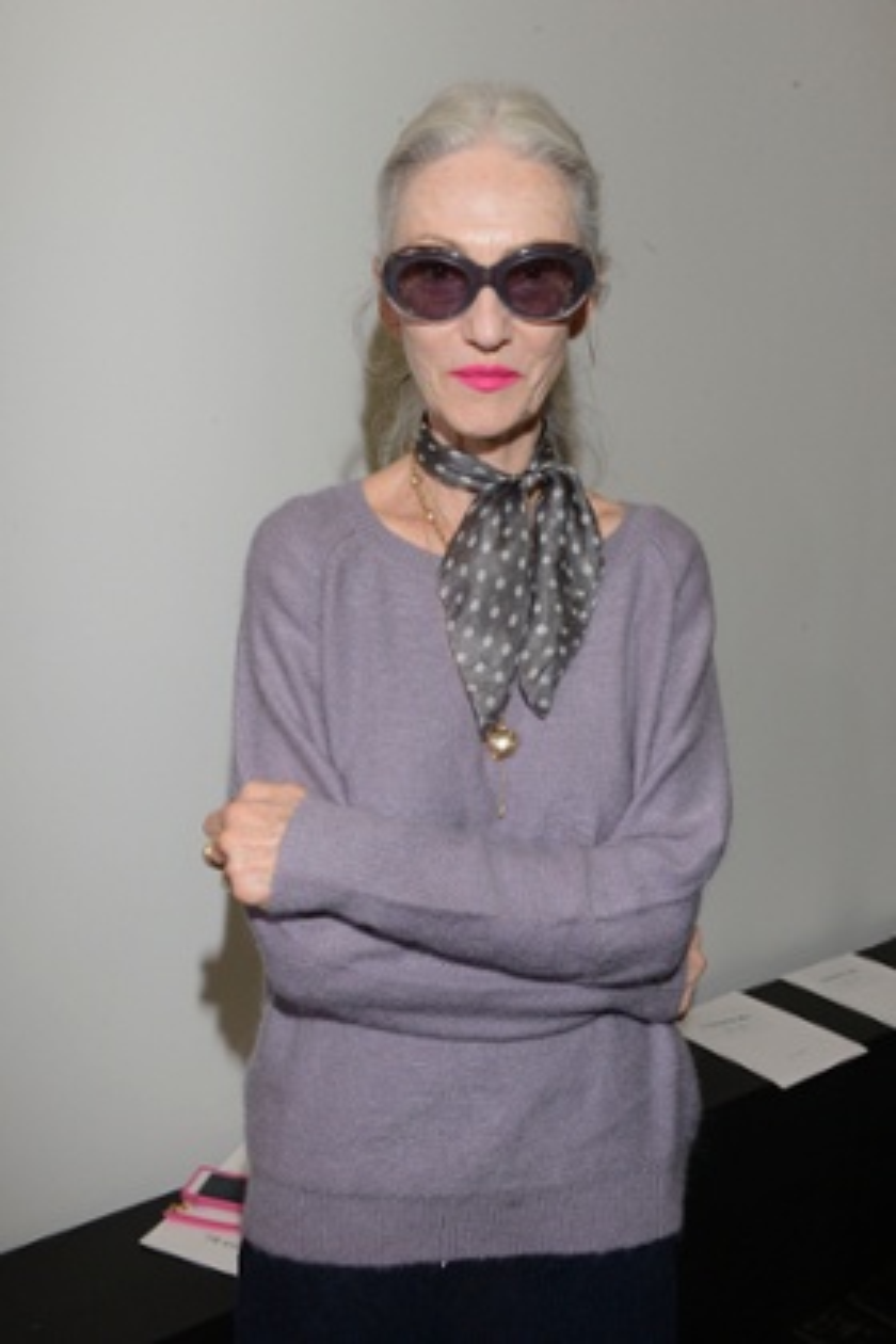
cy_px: 672
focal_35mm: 36
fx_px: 1344
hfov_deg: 36.9
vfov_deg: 53.1
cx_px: 448
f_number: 14
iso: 2000
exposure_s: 1/160
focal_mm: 36
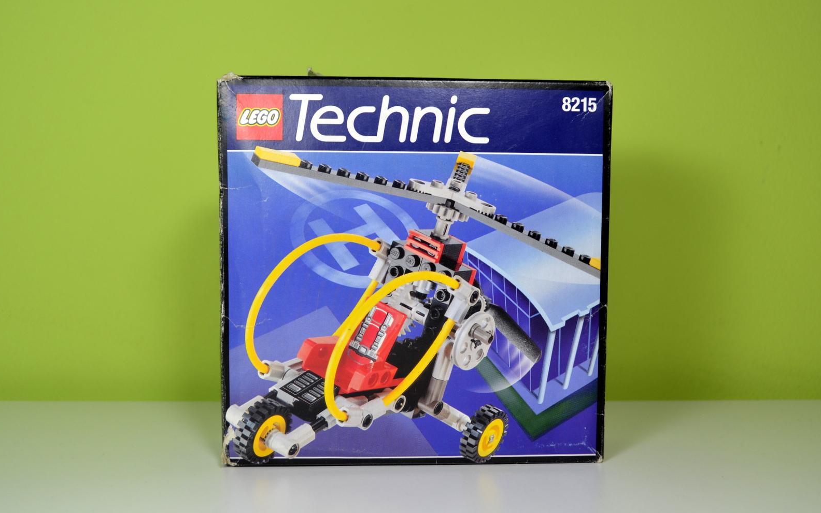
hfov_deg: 52.7
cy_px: 274
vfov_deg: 34.4
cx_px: 409
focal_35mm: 37
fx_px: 828
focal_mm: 24
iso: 125
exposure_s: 1/25
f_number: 5
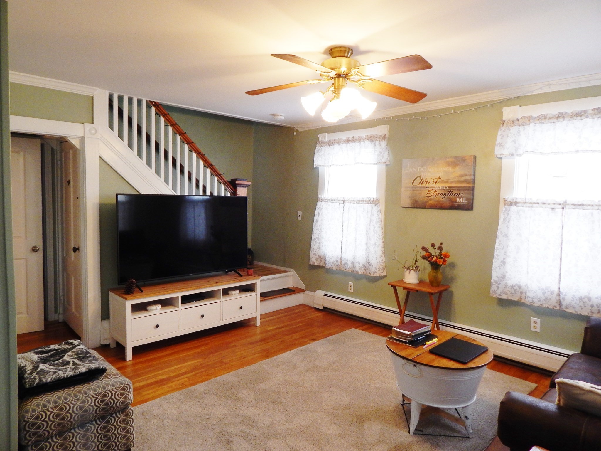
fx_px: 399
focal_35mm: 23
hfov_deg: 73.9
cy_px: 226
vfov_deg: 58.9
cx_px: 300
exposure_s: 1/30
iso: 280
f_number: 3
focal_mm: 4
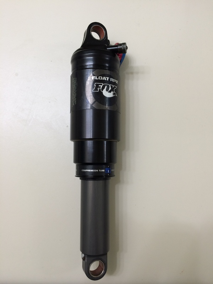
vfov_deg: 61.7
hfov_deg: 48.2
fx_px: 238
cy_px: 142
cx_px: 106
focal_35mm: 29
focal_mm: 4.15
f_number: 2.2
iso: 40
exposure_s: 1/40
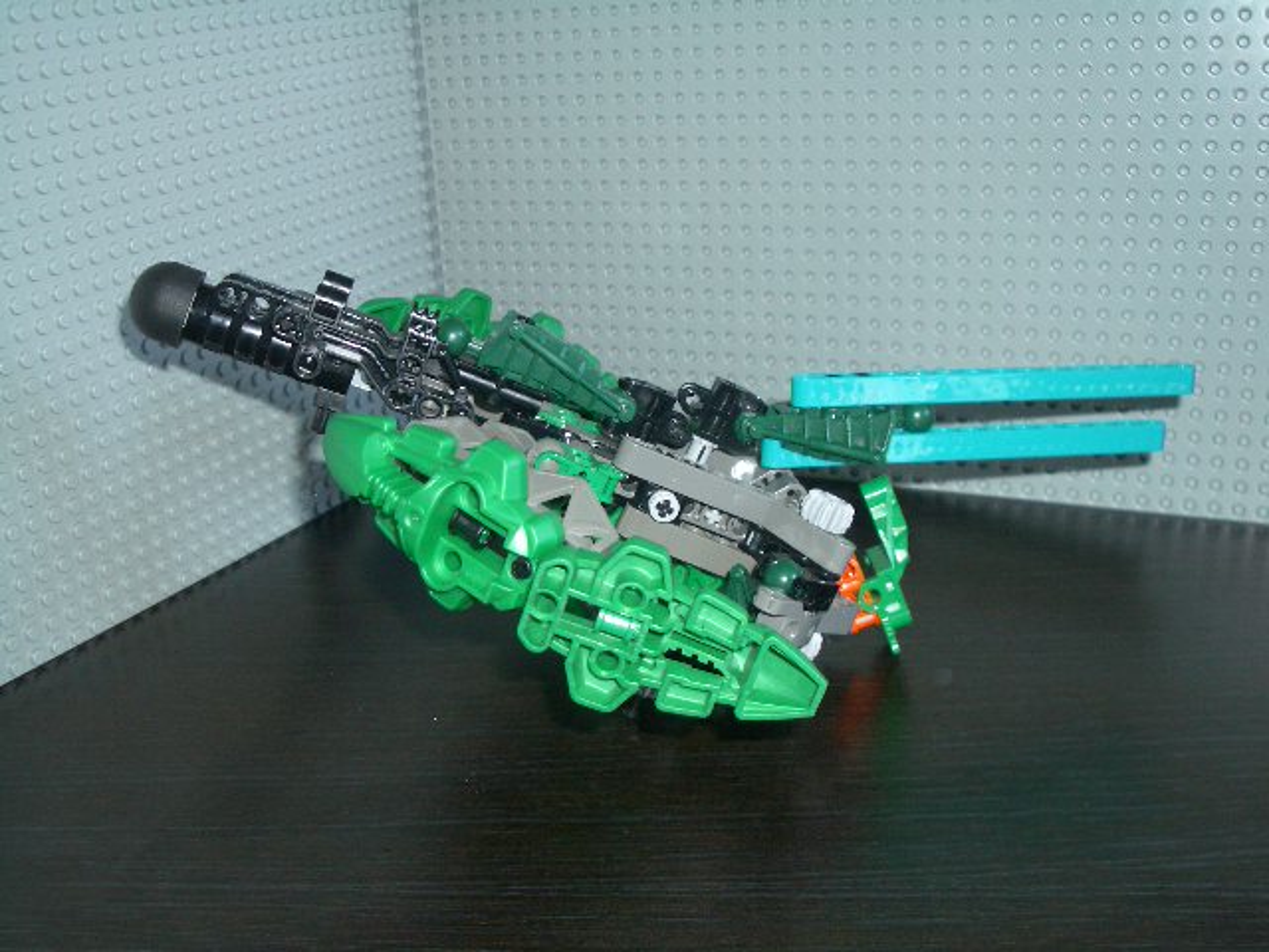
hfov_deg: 45.8
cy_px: 476
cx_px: 634
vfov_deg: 35.1
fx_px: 1503
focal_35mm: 41
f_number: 2.8
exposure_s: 1/60
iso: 100
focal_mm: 6.8
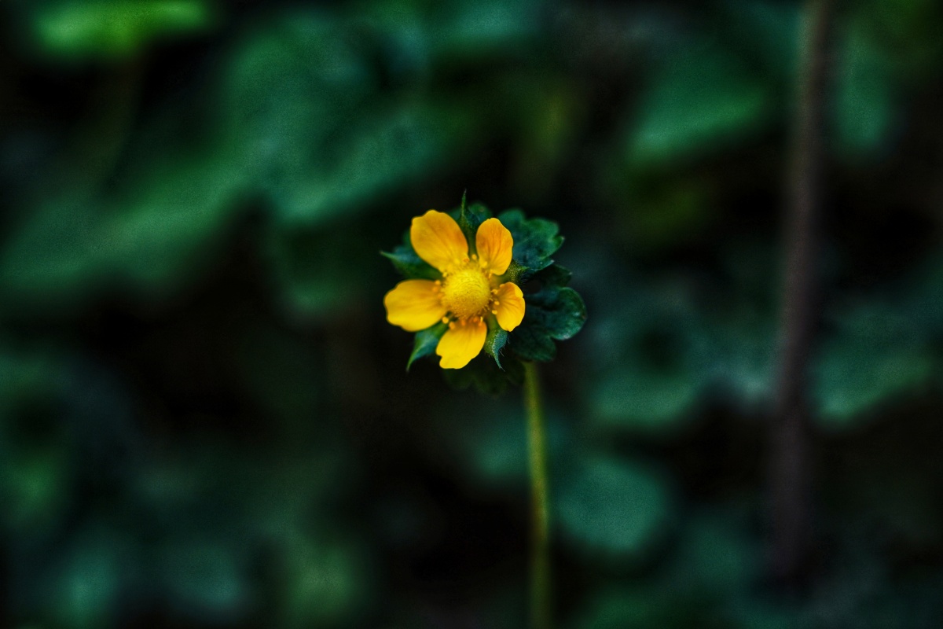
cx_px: 472
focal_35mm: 105
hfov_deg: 19.5
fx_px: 2750
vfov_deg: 13.0
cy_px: 314
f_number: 4
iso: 160
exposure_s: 1/320
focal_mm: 105
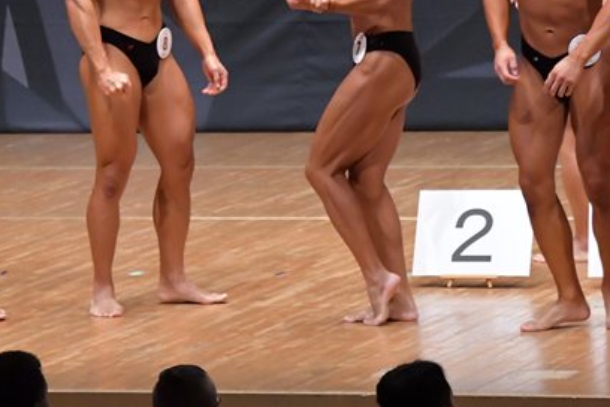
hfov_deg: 5.4
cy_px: 76
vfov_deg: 3.6
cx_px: 227
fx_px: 6506
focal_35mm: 384
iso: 8000
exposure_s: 1/400
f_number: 5.6
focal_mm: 135
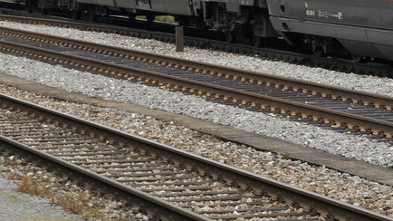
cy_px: -115
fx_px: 3168
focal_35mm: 304
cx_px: 403
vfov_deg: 4.0
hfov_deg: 7.1
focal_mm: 70
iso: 250
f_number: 5.6
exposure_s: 1/1000
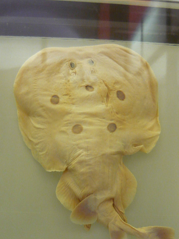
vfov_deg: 44.4
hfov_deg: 34.4
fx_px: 290
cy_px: 149
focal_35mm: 42
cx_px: 88
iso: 400
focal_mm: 5.5
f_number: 2.8
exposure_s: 1/20
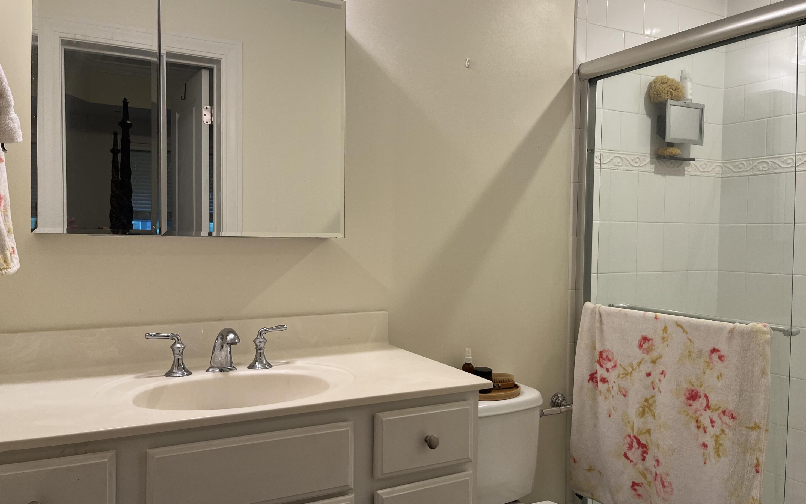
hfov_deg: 66.5
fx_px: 615
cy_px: 250
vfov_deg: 44.5
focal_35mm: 28
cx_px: 398
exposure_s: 1/120
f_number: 1.6
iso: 125
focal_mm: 5.1
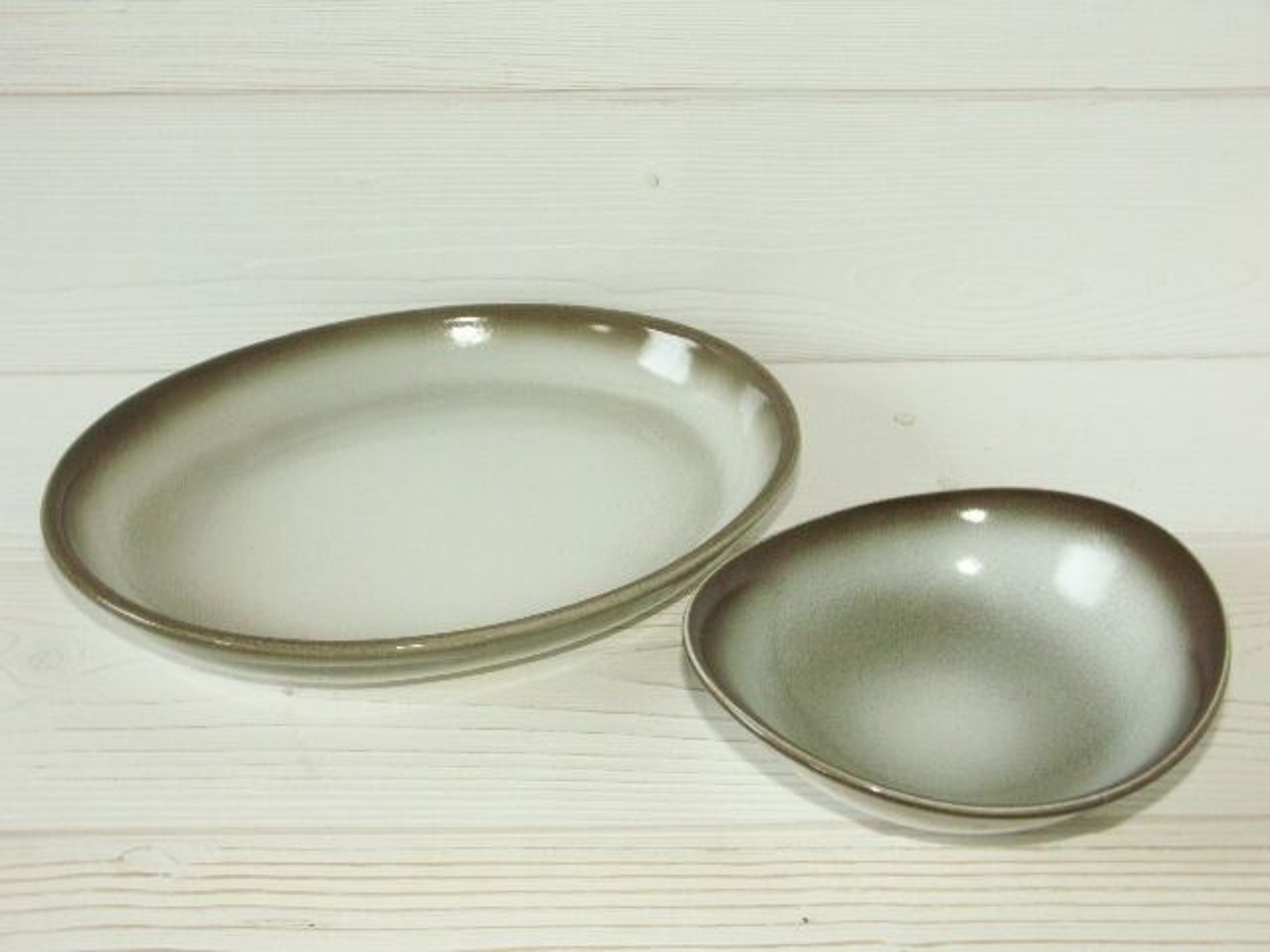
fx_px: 1321
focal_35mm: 36
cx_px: 635
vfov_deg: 39.7
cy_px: 476
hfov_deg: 51.4
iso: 200
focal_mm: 9.39
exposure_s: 1/60
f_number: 5.6
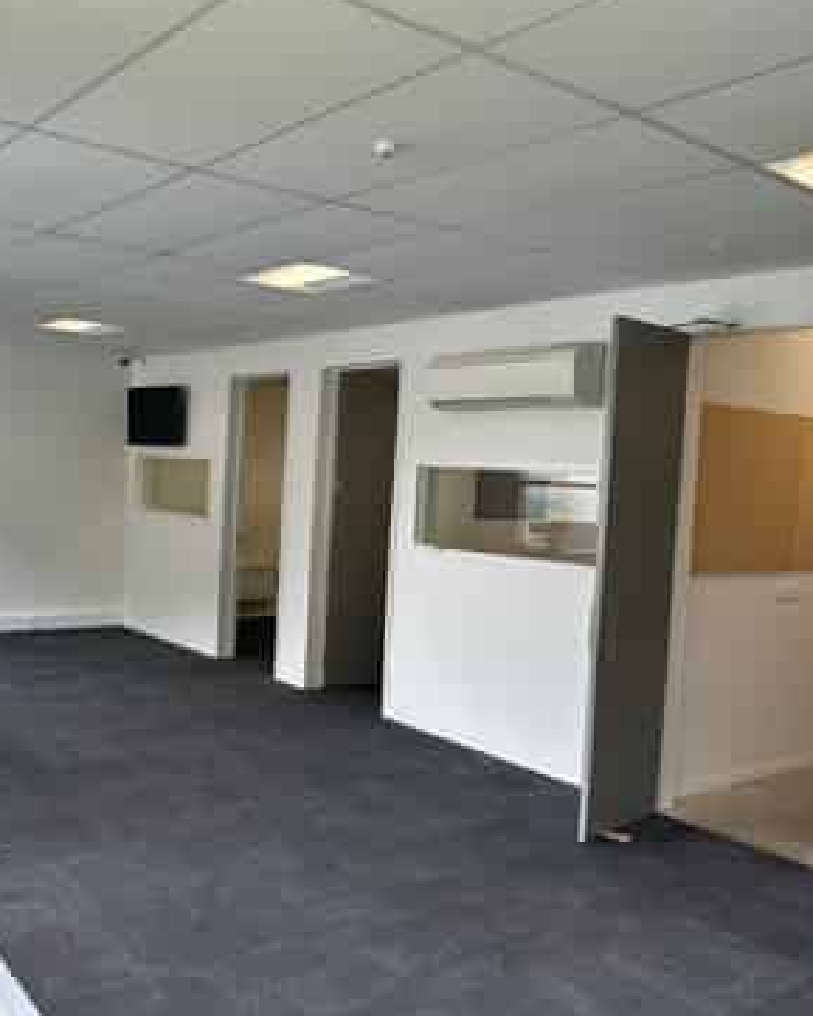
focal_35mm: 32
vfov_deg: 55.6
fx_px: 962
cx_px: 187
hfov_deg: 44.1
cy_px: 505
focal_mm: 6.86
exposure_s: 1/124
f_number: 1.78
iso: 50
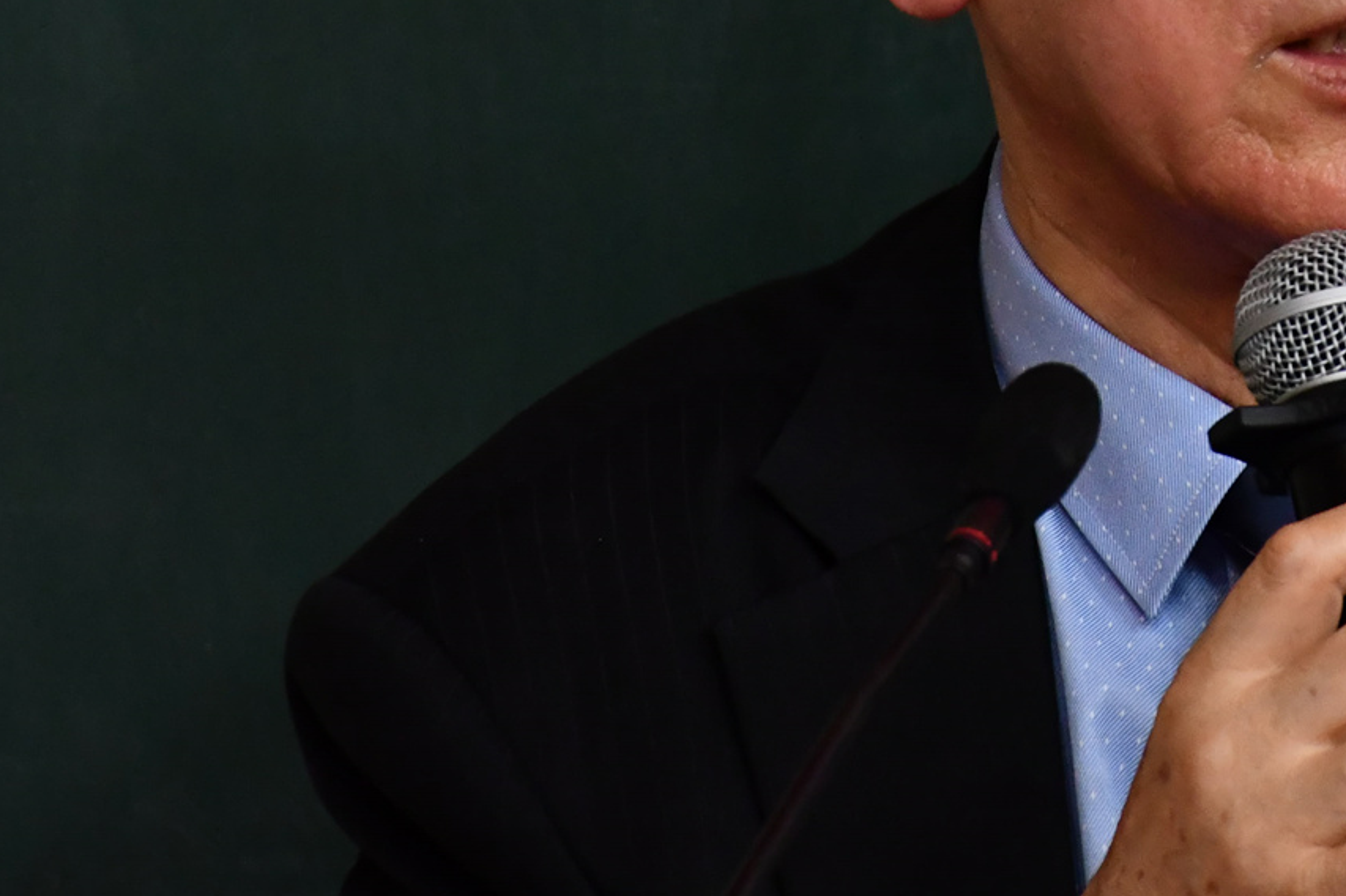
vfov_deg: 2.8
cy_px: 103
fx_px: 18391
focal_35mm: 492
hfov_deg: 4.2
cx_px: 1291
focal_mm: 140
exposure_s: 1/50
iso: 3200
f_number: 5.6
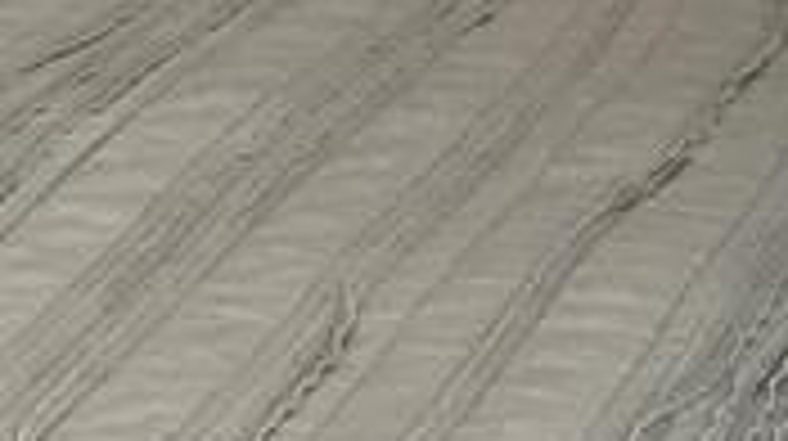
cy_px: -1156
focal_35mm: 179
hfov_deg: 10.7
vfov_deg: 6.0
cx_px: -937
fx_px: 3736
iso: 32
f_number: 1.8
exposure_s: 1/24
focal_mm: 3.99
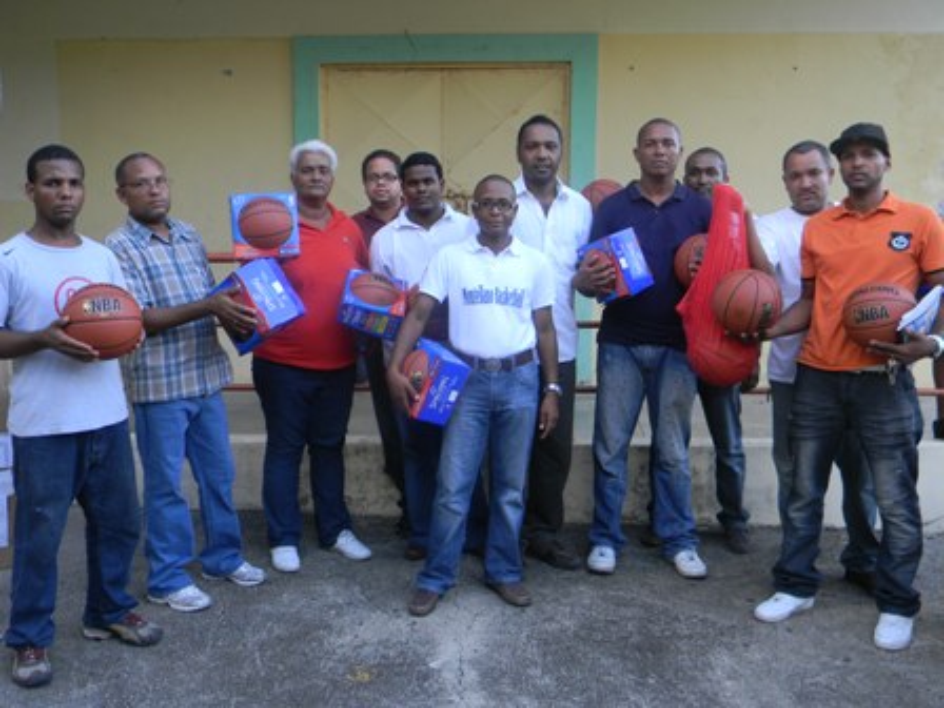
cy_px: 354
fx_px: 982
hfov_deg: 51.4
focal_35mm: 36
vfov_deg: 39.7
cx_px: 472
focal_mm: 6.4
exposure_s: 1/30
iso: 93
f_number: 3.7
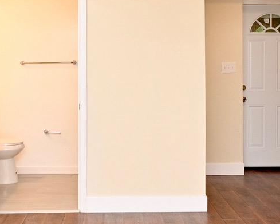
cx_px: 116
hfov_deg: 31.9
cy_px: 48
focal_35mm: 59
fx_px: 489
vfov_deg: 25.4
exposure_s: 1/25
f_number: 7.1
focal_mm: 10
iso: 320
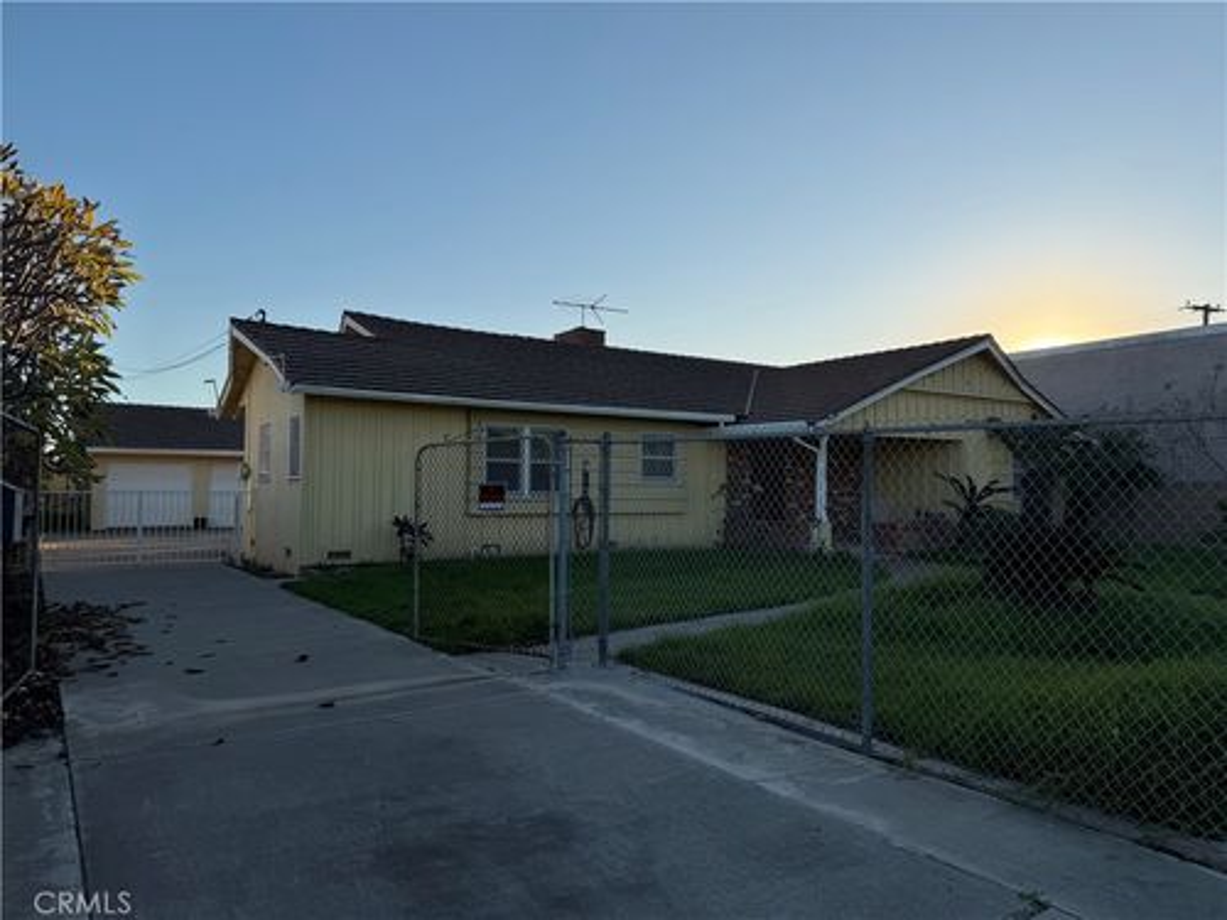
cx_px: 614
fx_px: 851
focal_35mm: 24
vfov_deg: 56.8
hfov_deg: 71.6
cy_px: 460
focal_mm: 6.76
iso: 80
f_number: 1.78
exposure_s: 1/3279
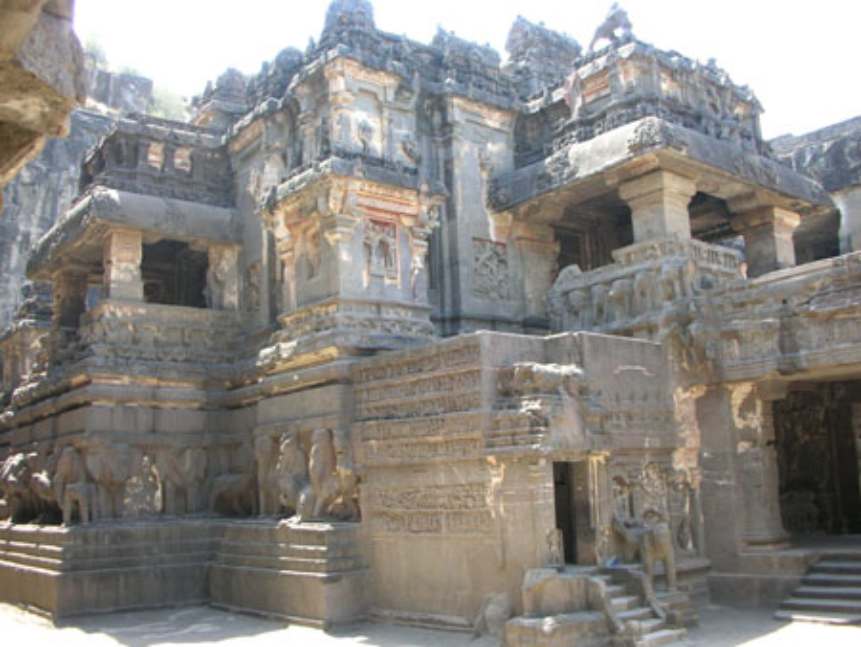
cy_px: 324
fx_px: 871
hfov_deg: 52.6
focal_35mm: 35
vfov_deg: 40.7
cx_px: 430
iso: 50
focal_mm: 5.8
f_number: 3
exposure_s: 1/56.5
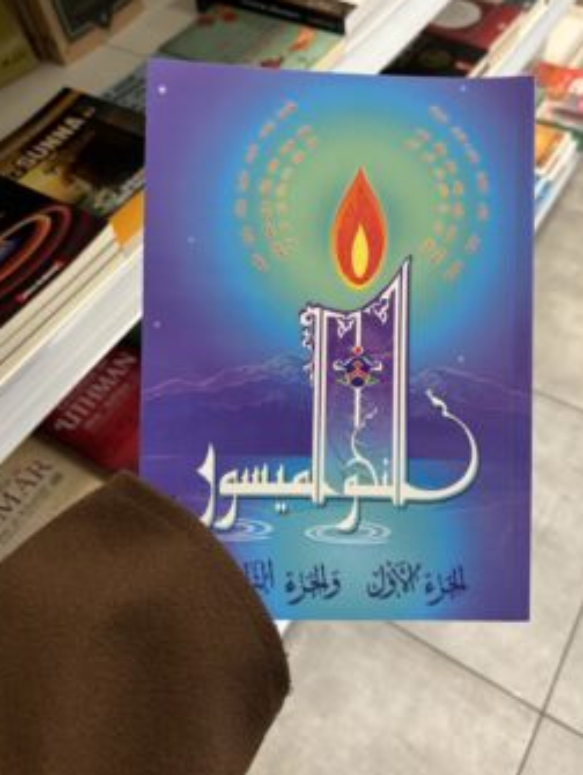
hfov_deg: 45.4
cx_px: 331
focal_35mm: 31
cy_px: 329
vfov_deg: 58.0
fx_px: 695
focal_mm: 5.96
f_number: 1.6
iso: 80
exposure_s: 1/50
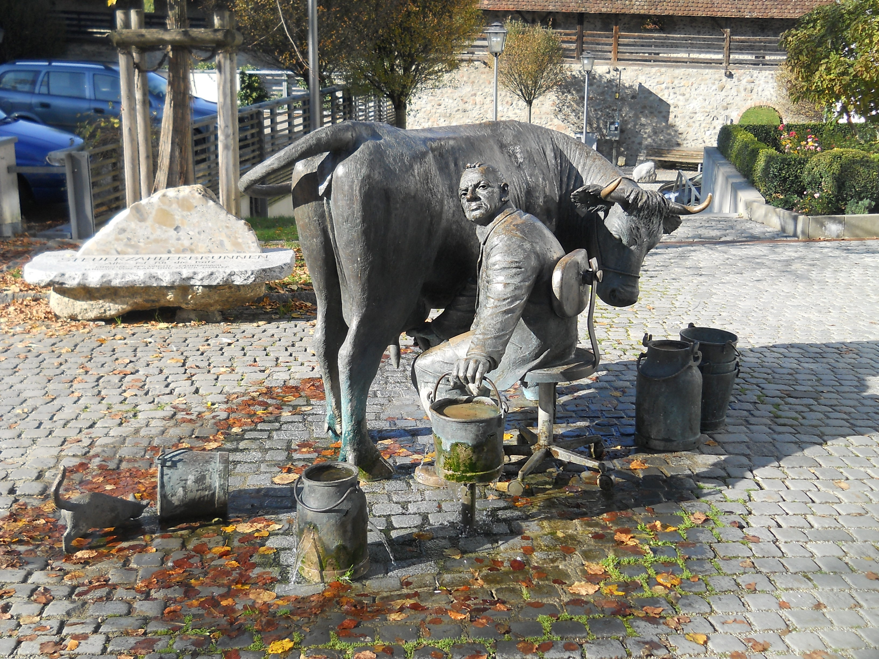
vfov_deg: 35.1
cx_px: 440
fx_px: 1041
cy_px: 330
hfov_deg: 45.8
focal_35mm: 41
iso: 80
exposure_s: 1/400
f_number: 3.1
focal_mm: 6.72
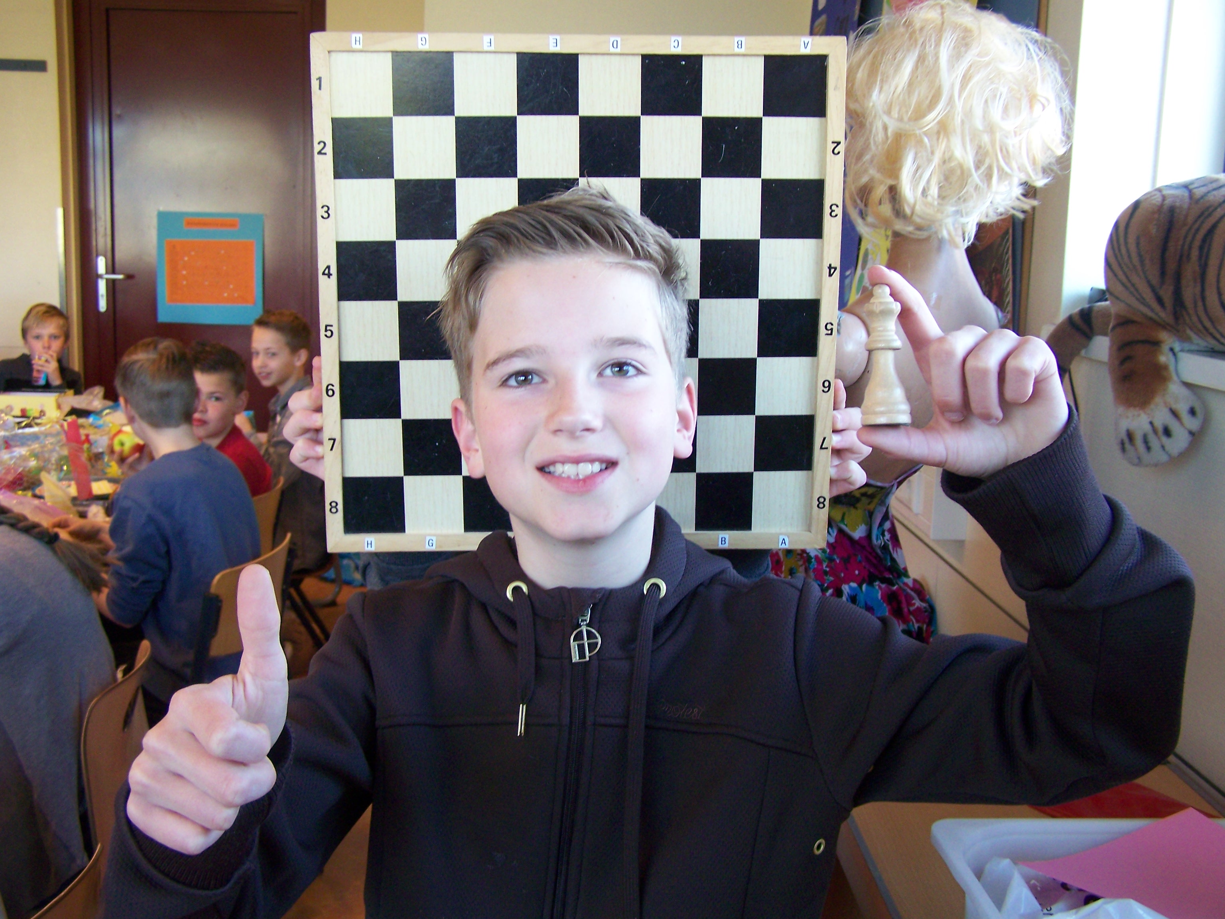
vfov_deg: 37.7
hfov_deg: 49.0
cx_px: 612
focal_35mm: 38
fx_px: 1345
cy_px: 460
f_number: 2.8
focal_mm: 6.3
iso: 160
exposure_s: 1/25
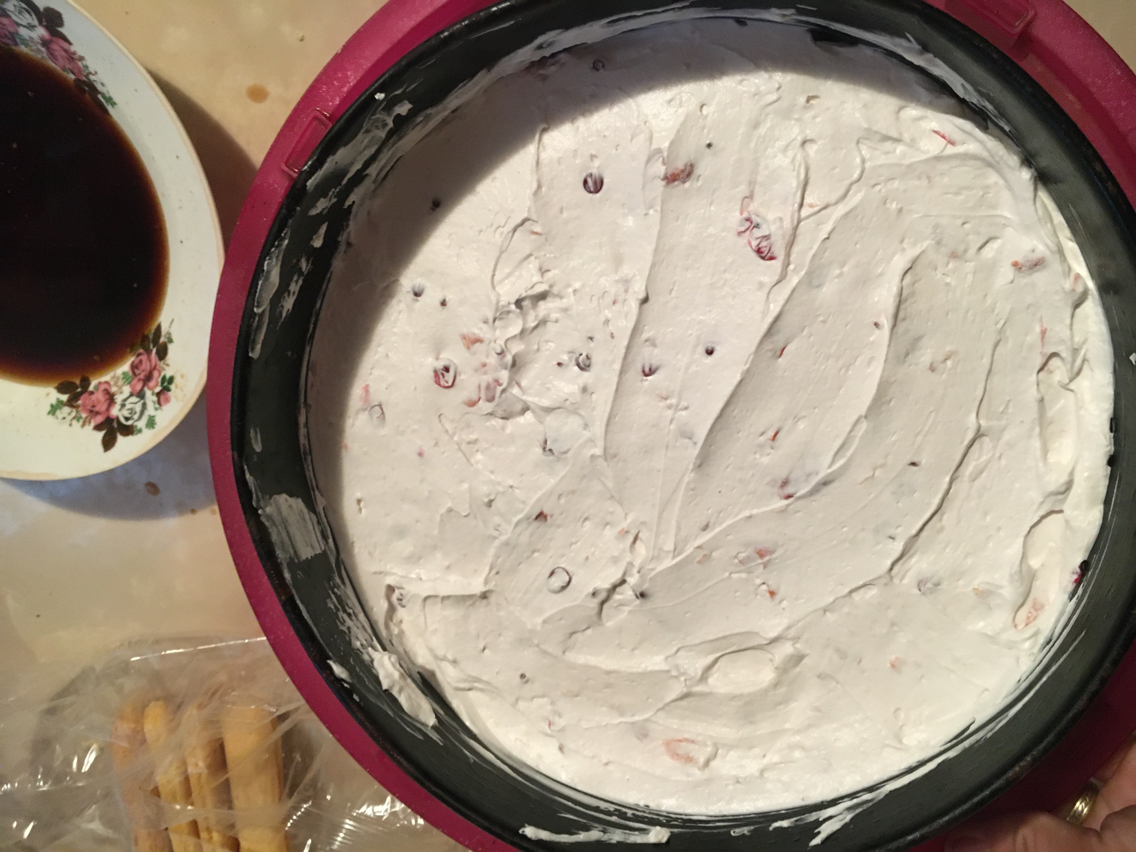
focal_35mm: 29
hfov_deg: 61.7
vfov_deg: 48.2
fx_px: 952
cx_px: 568
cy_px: 426
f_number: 2.2
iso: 200
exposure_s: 1/20
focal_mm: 4.15
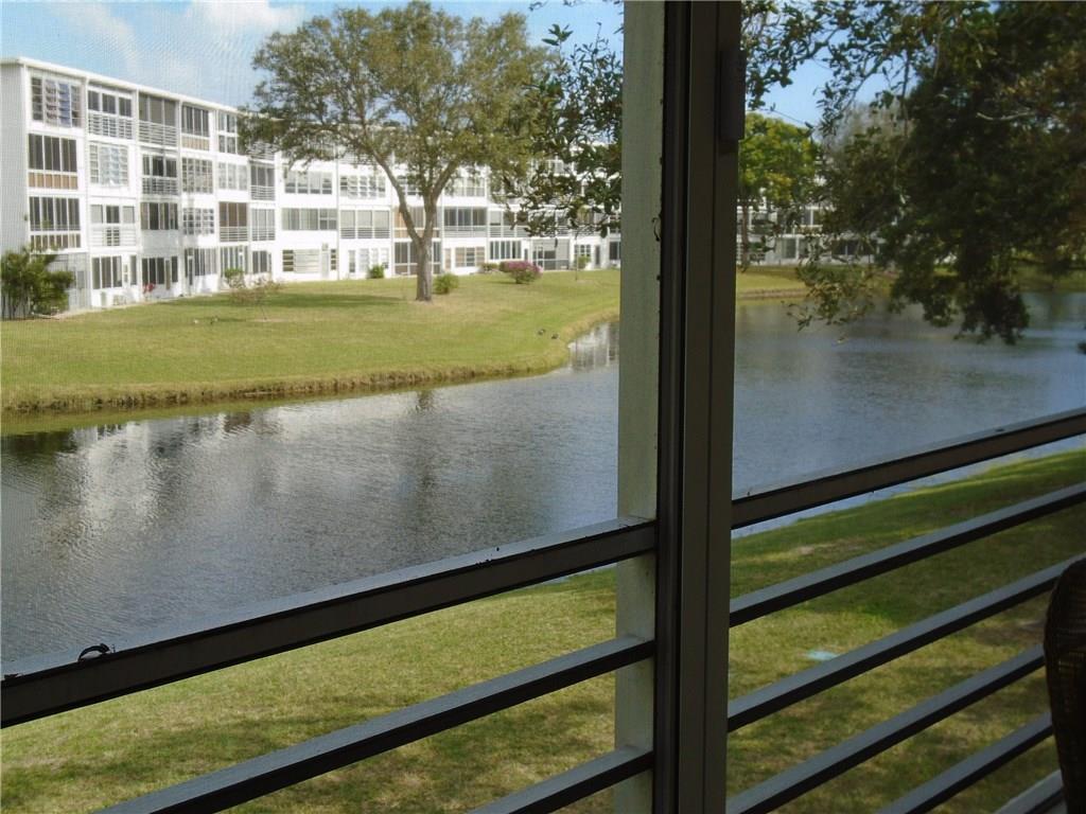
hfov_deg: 38.9
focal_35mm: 49
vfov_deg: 29.7
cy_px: 407
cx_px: 543
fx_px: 1537
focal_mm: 8.7
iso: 100
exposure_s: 1/250
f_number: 4.5
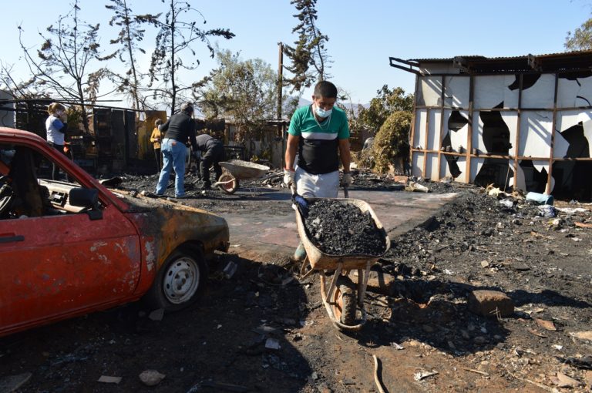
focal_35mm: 27
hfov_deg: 67.4
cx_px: 296
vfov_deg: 47.8
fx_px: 443
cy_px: 196
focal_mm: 18
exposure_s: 1/125
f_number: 5.6
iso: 100
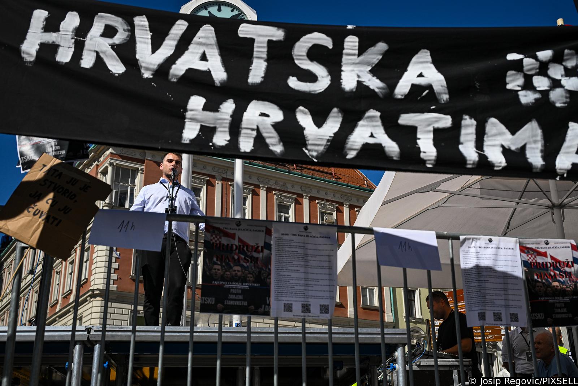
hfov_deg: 46.4
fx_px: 674
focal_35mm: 42
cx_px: 289
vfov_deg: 31.9
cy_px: 193
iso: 400
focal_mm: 42
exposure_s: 1/6400
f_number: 4.5
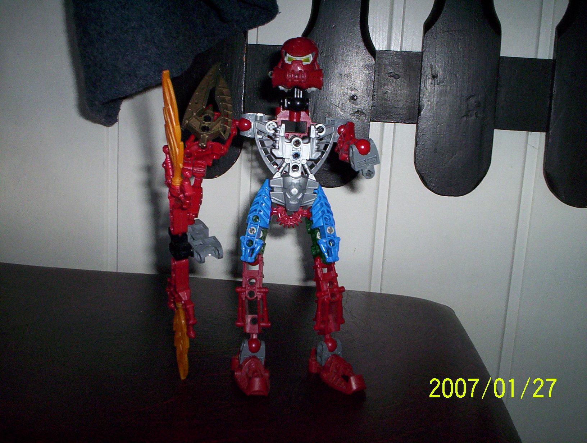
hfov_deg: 48.9
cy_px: 222
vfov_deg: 37.9
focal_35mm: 38
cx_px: 294
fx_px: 646
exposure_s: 1/60
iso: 140
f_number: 4.5
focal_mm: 4.99
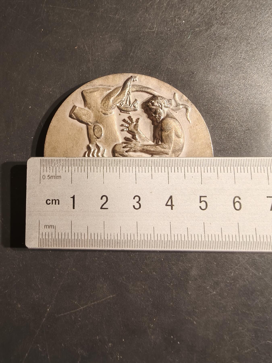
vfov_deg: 73.9
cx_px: 136
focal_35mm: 23
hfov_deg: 58.9
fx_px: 241
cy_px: 182
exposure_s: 1/50
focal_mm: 2.32
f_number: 2
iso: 160
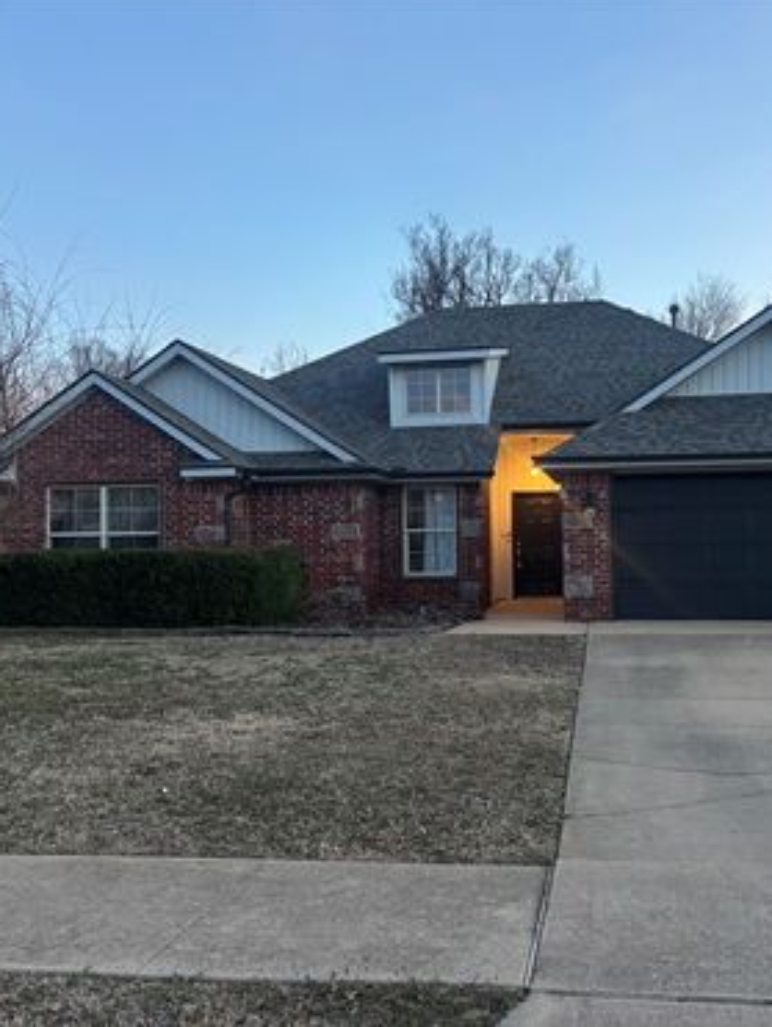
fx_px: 1039
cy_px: 511
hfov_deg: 40.5
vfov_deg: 52.6
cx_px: 481
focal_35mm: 35
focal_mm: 5.96
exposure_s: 1/60
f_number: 1.6
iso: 160
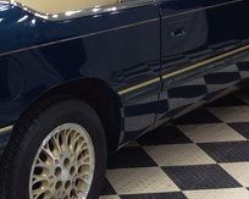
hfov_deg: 18.9
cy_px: 95
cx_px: -10
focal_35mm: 98
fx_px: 722
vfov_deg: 15.7
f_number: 2.4
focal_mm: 3.3
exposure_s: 1/24
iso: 50
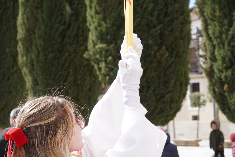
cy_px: 78
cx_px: 118
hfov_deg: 24.6
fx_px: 538
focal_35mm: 82
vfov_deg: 16.5
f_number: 5.6
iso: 100
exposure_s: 1/250
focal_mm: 55
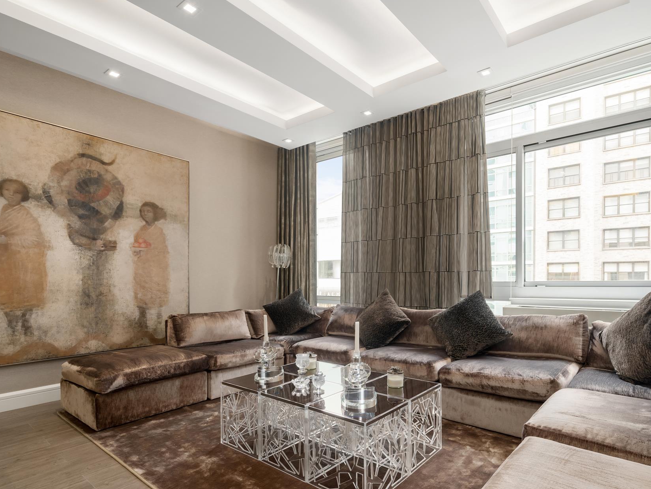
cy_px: 242
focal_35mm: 19
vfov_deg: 68.7
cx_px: 360
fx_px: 357
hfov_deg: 84.4
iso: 1250
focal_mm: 17
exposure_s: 1/5
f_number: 13
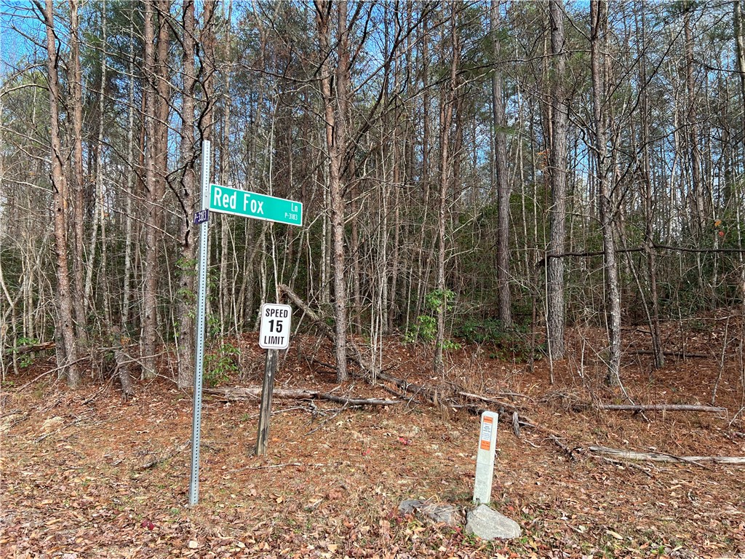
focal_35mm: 26
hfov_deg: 67.3
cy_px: 280
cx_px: 372
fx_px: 560
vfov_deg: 53.1
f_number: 1.5
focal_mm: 5.7
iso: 50
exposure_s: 1/327
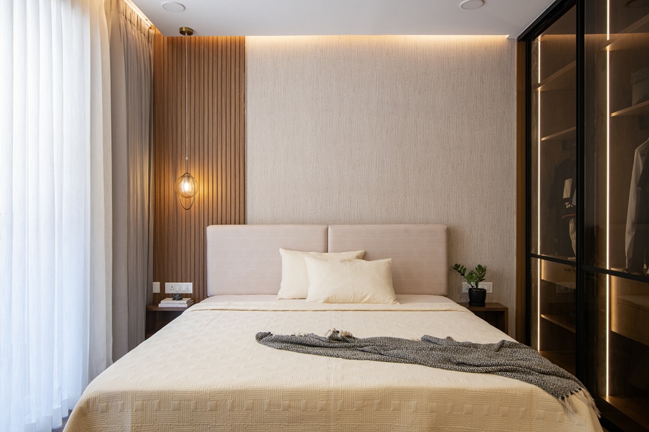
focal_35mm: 25
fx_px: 451
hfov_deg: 71.5
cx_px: 324
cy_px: 216
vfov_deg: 51.3
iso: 100
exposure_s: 1/6
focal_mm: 25
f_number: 9
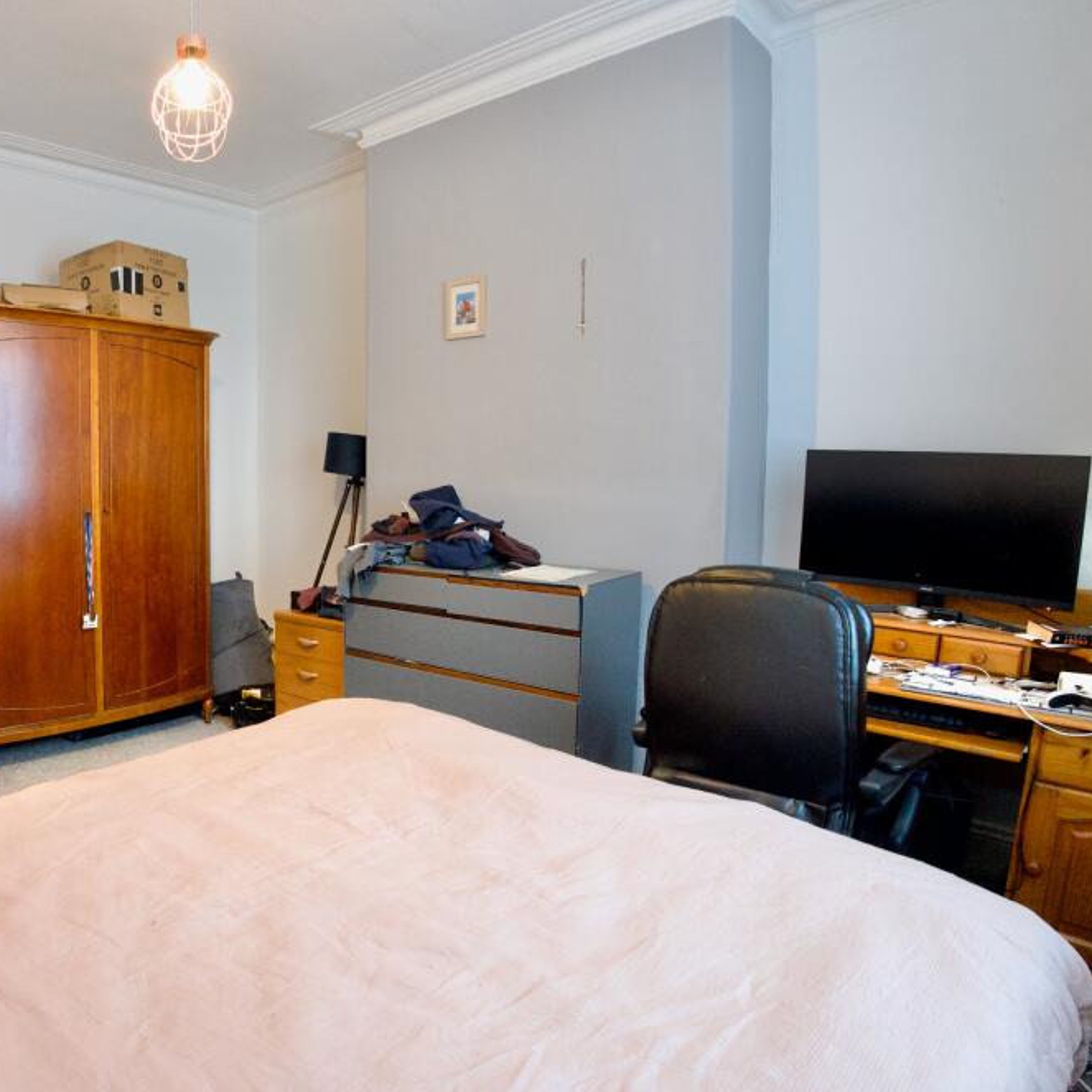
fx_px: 773
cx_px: 268
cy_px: 535
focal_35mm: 22
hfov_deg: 66.0
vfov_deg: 70.5
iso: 4000
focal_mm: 16.5
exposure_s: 1/60
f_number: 5.6
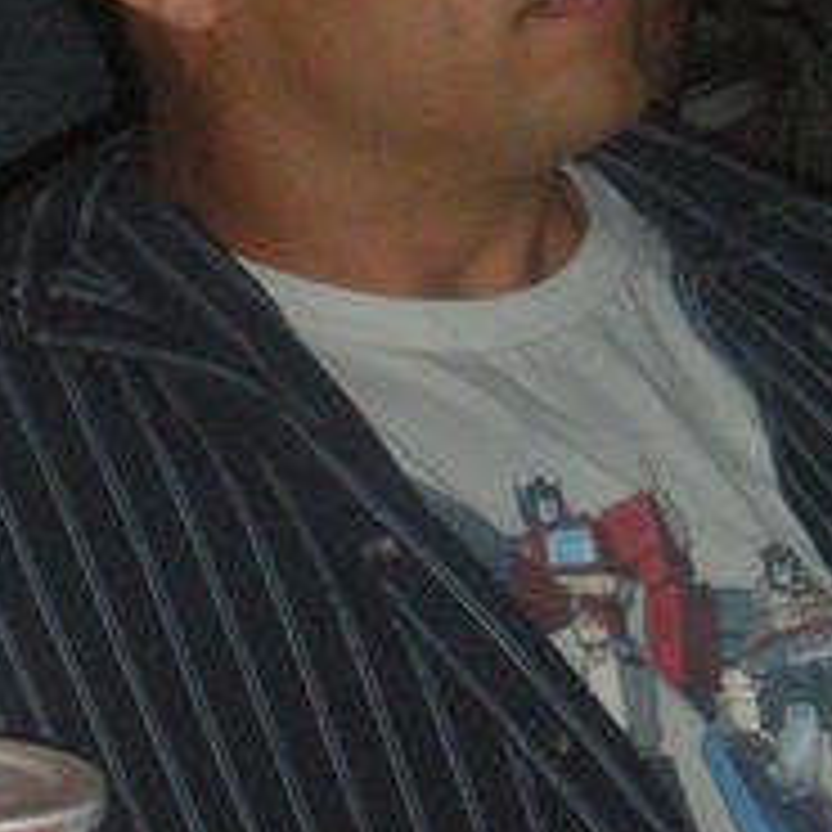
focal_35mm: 349
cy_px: -85
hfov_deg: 5.0
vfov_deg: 5.0
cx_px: 495
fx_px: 9490
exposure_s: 1/120
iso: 640
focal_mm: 18.9
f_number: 5.9
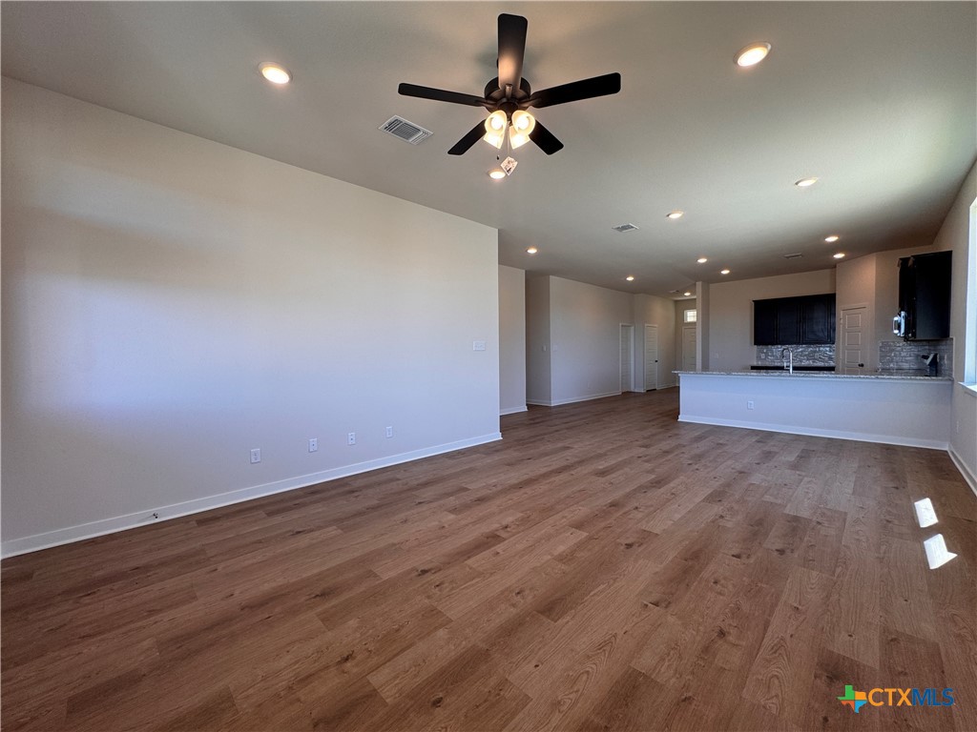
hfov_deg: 102.1
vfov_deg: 85.7
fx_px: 395
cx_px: 488
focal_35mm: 14
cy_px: 366
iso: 80
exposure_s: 1/120
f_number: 2.2
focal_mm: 2.22
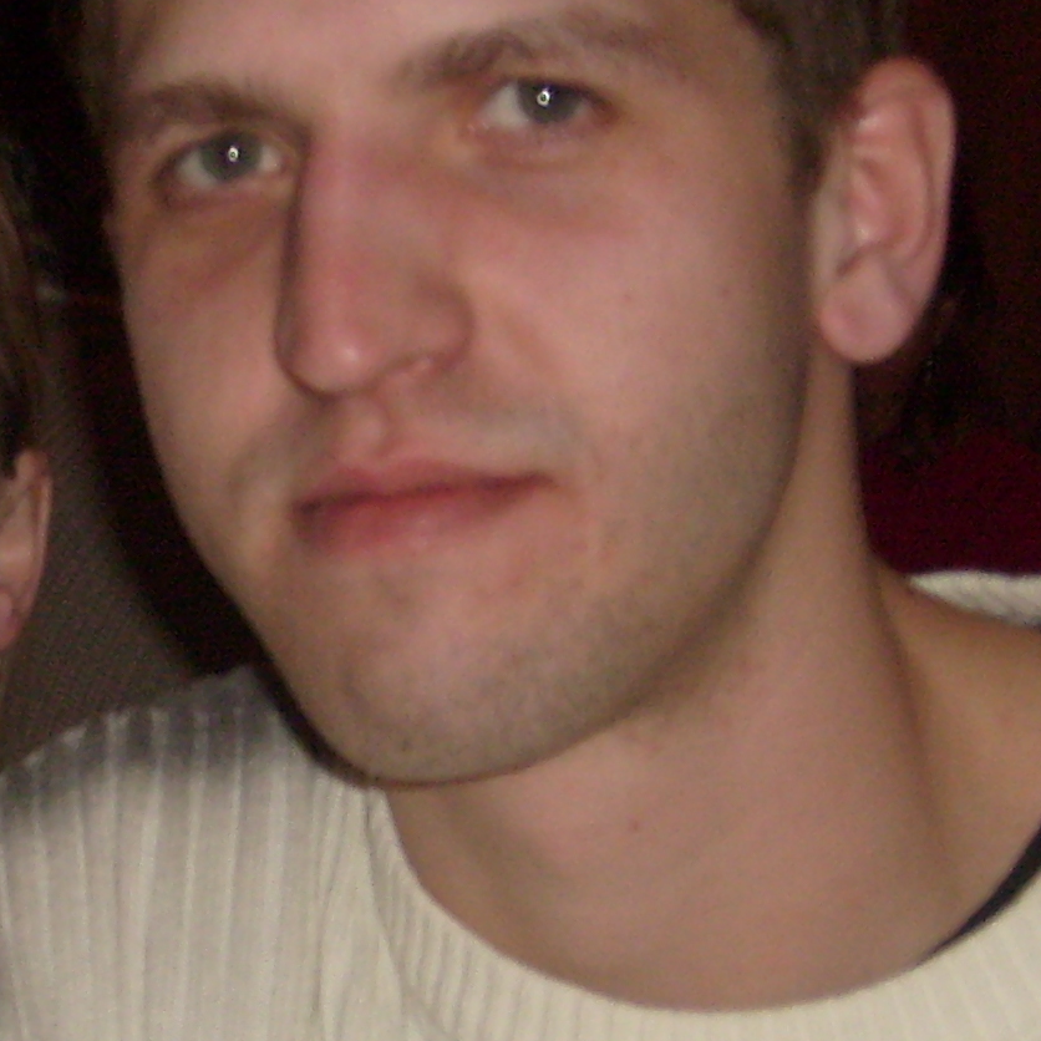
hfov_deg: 13.5
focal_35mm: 128
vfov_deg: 13.6
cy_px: 700
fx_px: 4355
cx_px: 42
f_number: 3
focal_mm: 7.2
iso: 100
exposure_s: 1/45
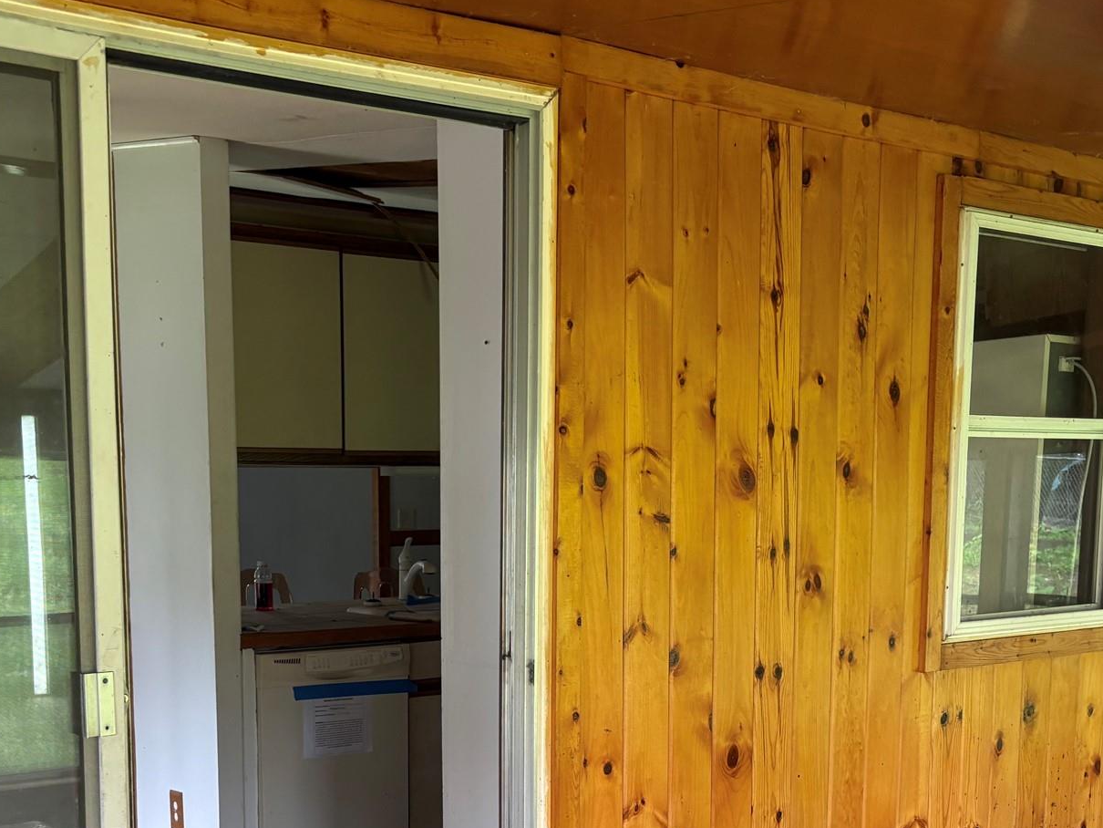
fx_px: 1402
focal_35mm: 44
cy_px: 666
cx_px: 352
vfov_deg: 32.0
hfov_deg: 42.3
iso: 125
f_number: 1.6
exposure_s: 1/62
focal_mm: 5.96
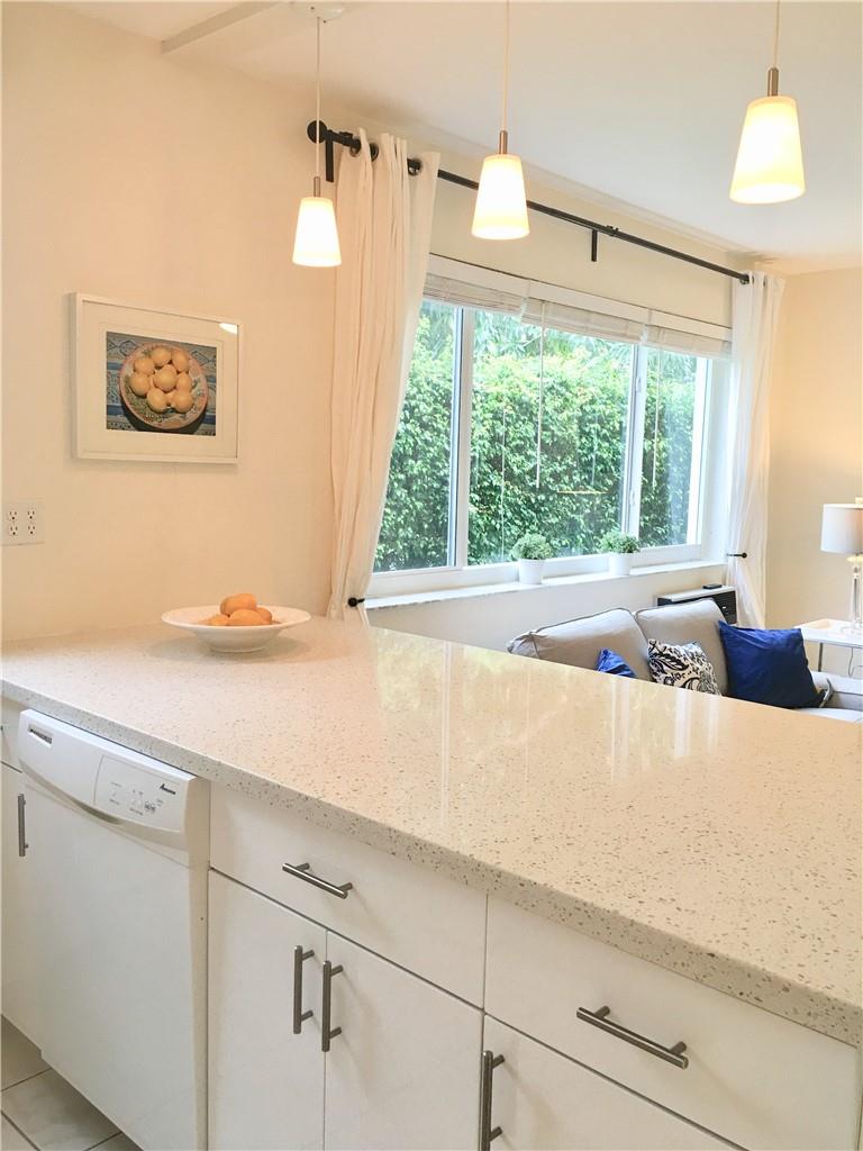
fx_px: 964
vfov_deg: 61.7
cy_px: 576
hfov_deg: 48.2
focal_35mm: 29
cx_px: 432
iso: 25
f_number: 2.2
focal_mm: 4.15
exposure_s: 1/30
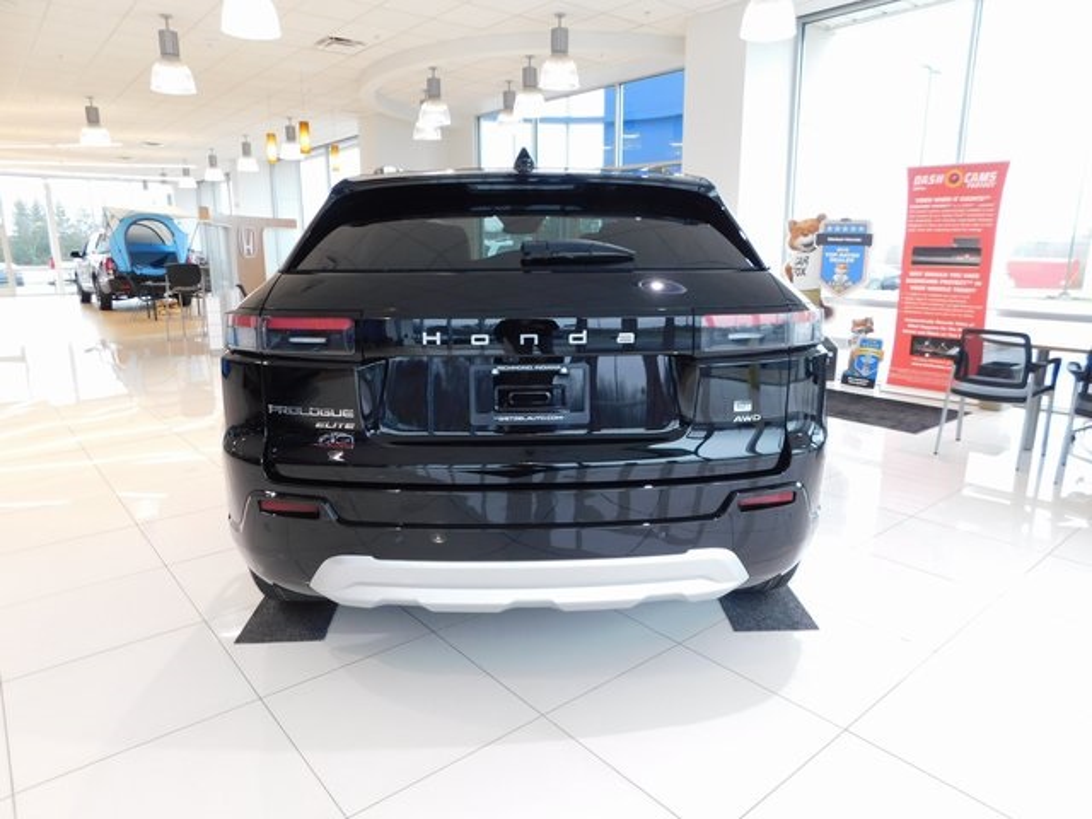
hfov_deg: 73.9
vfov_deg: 58.9
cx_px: 546
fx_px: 726
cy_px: 410
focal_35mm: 23
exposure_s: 1/30
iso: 125
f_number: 3
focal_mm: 4
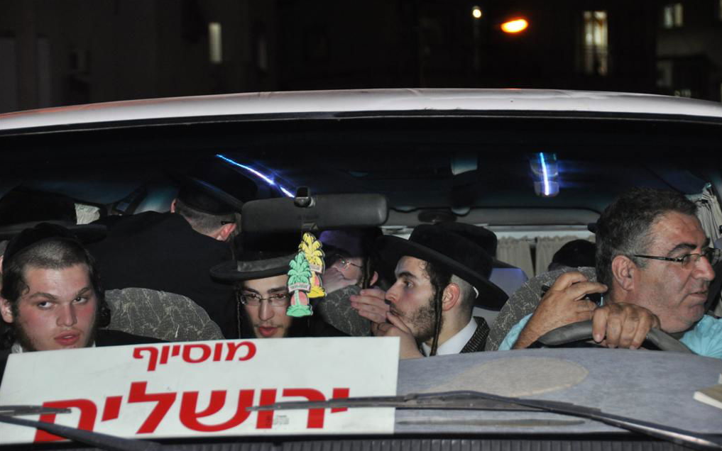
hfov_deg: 17.0
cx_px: 362
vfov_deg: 10.7
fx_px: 2421
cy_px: 240
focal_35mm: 123
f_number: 5
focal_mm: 80
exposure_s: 1/60
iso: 800
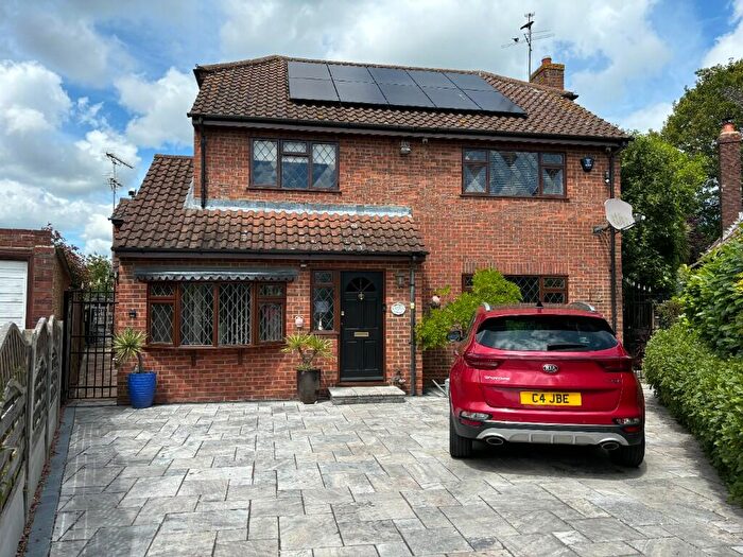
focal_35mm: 26
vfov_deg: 53.1
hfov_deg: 67.3
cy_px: 278
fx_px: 558
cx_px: 372
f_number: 1.6
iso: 50
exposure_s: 1/2342
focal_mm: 5.96
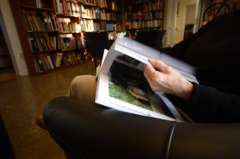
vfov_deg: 59.3
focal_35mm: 21
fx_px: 140
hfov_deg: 81.3
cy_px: 80
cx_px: 120
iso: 100
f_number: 5.6
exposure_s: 1/13
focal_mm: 14
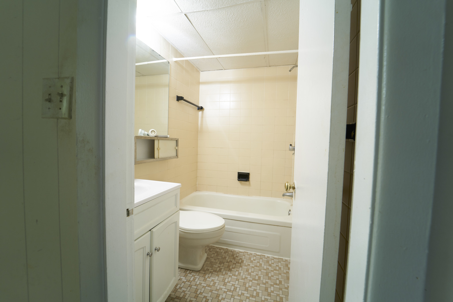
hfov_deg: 104.2
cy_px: 151
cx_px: 226
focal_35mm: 14
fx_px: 176
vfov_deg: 81.2
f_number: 7.1
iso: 200
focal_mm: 14
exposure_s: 1/1.59
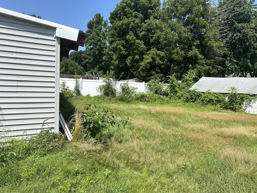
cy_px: 96
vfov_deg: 56.8
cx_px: 128
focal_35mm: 24
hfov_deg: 71.6
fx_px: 178
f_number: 1.78
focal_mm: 6.86
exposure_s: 1/3472
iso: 80
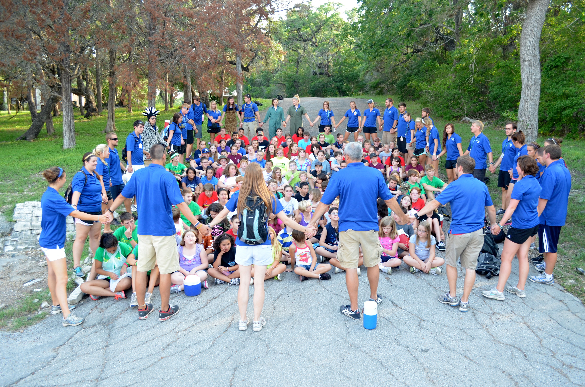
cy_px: 194
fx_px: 486
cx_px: 292
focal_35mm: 30
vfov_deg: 43.4
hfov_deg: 62.0
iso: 400
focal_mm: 20
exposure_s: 1/125
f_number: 5.6
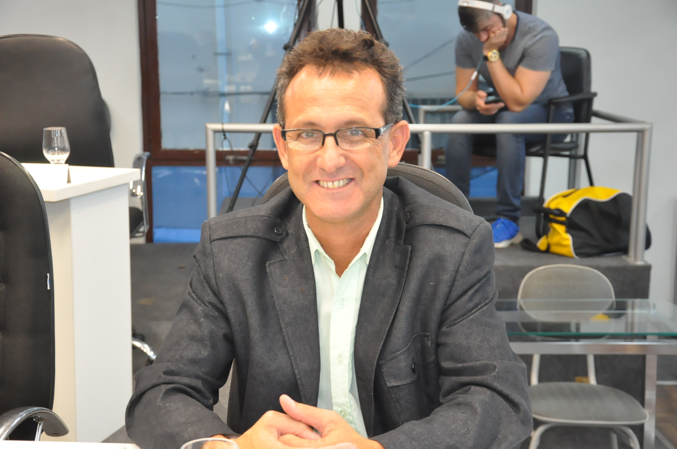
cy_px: 224
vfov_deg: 22.6
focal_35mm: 60
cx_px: 338
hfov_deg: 33.4
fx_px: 1127
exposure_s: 1/80
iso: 2000
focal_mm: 40
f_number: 5
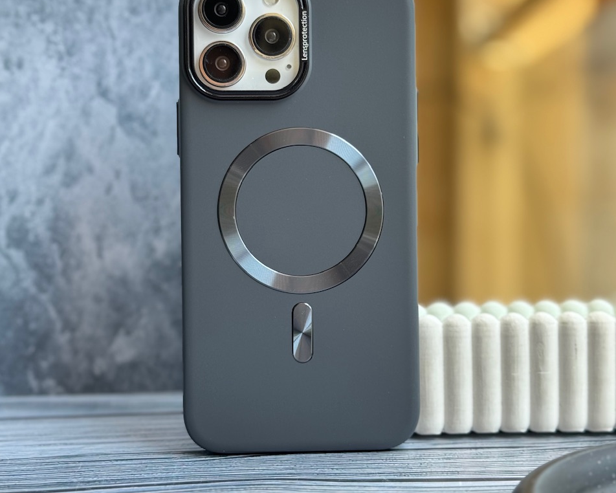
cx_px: 306
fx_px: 1149
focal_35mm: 63
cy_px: 215
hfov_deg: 30.0
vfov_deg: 24.2
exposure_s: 1/156
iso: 64
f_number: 1.78
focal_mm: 6.76
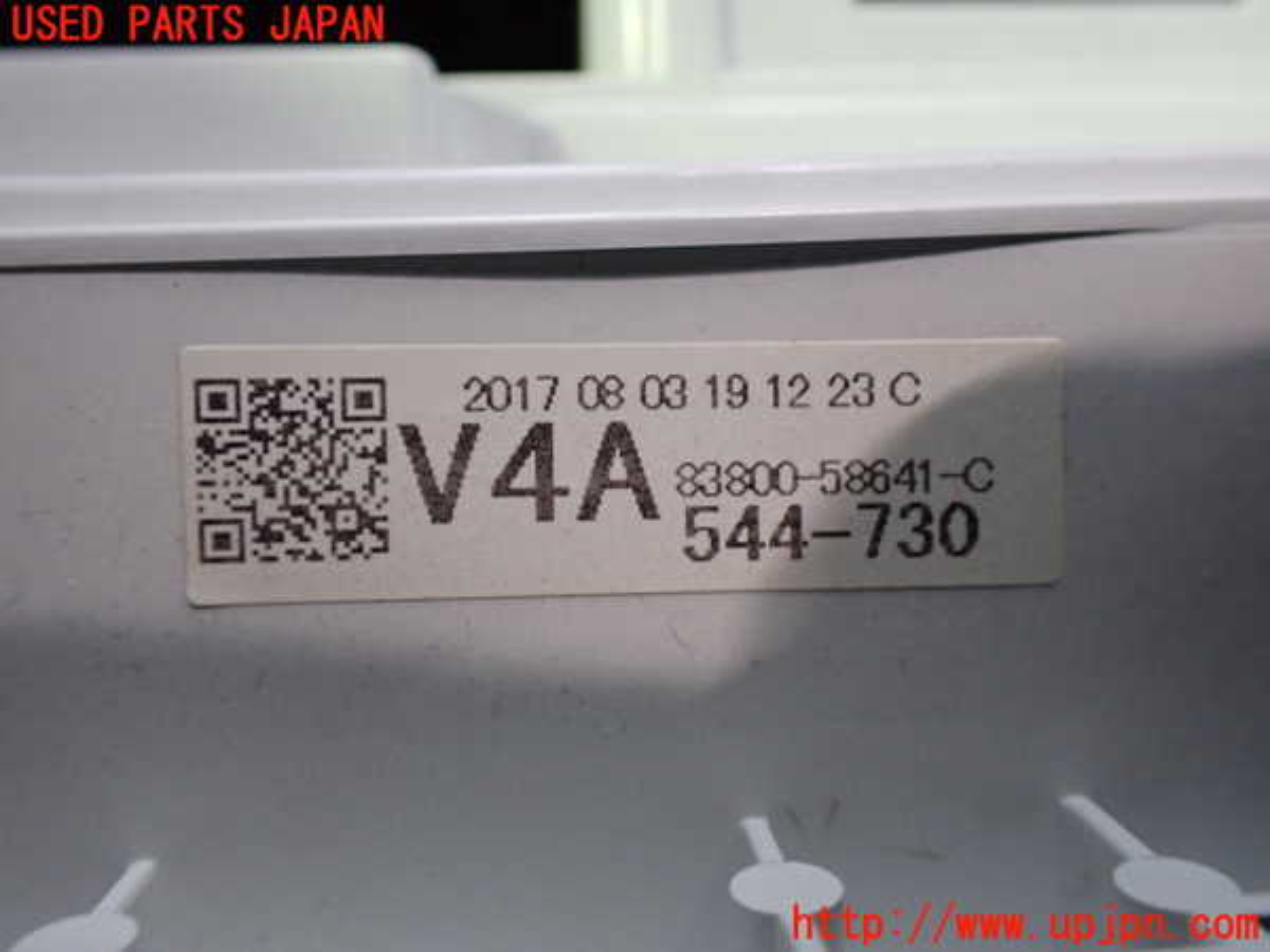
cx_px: 635
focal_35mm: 30
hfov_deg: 60.0
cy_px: 476
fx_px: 1101
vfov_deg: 46.8
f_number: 2.3
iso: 800
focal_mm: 5.4
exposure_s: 1/60
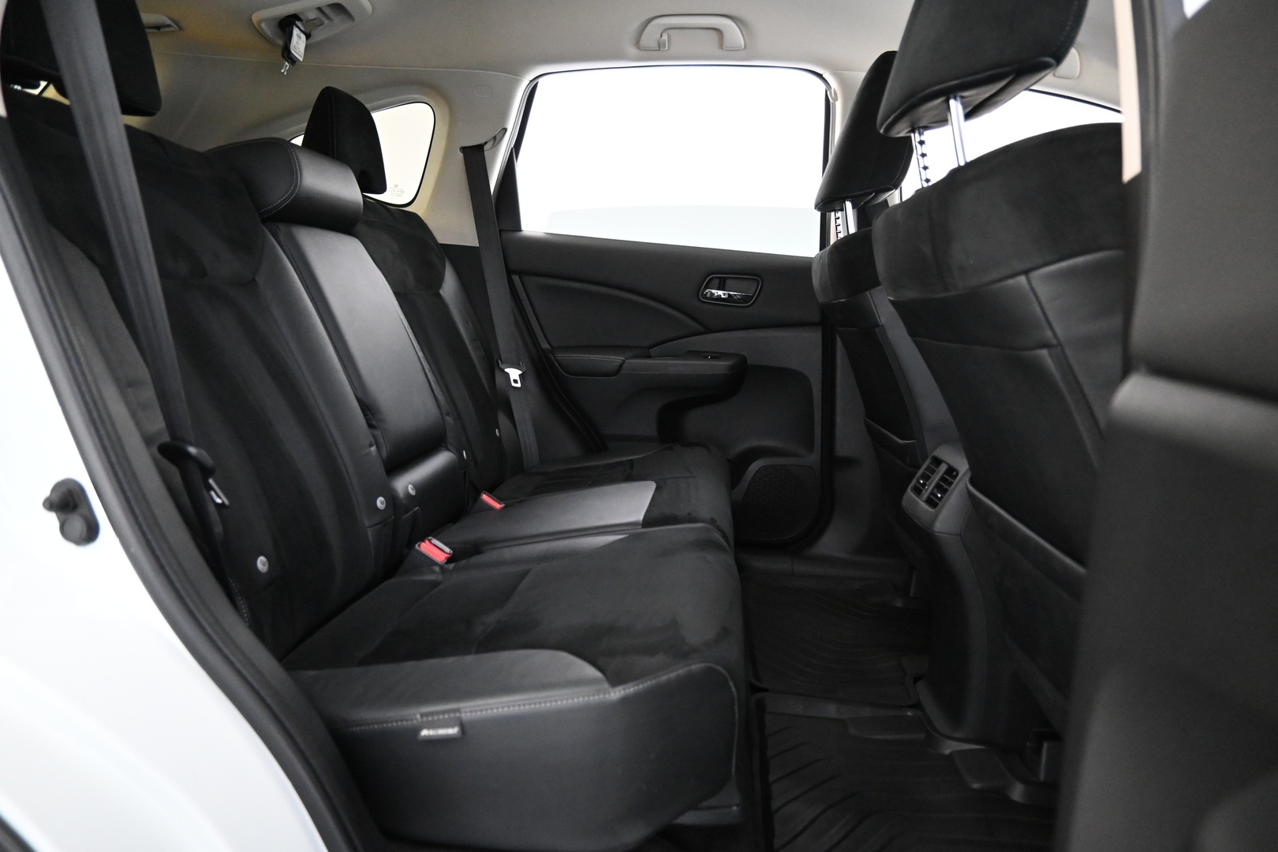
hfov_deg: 73.7
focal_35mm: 24
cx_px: 639
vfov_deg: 53.1
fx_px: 852
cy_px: 426
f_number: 3.5
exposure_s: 1/25
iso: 4000
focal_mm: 16
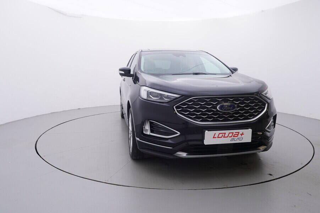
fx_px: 227
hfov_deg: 70.3
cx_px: 153
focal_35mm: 26
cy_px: 99
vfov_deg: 50.2
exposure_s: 1/80
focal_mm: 15
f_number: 5
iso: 200
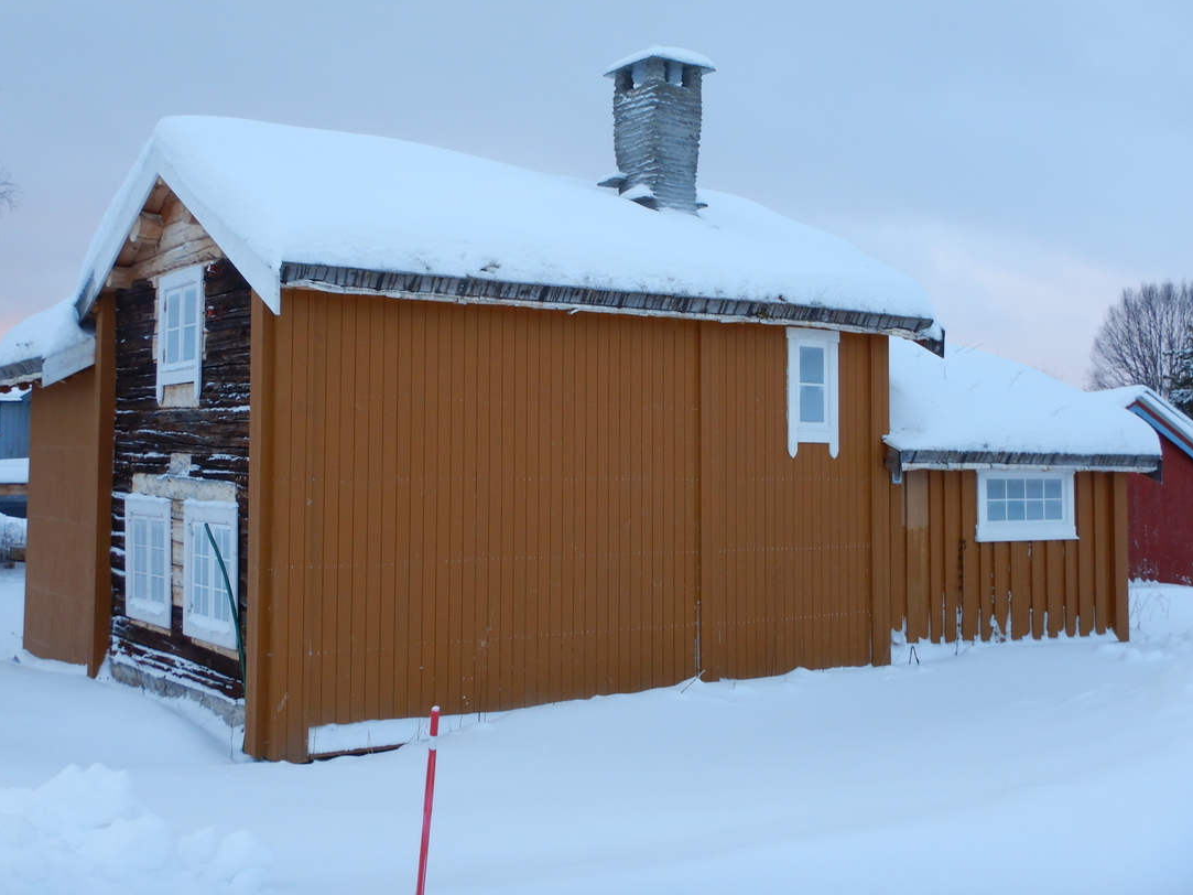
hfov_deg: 45.8
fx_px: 1413
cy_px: 403
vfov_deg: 35.1
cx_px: 570
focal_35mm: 41
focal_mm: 6.6
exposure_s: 1/30
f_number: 4.2
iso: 180
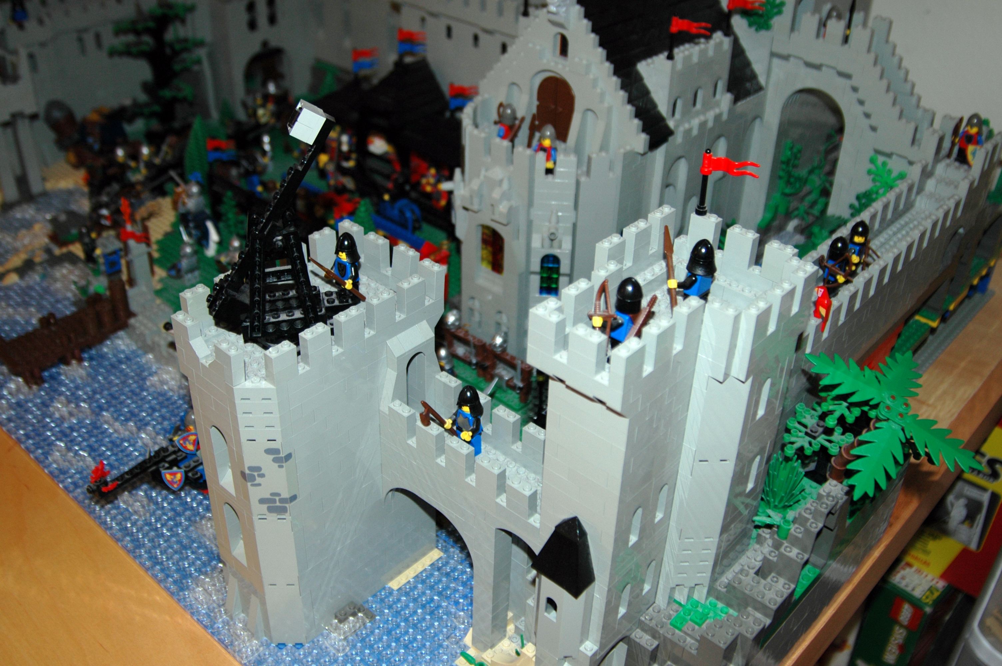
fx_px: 1001
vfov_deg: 36.8
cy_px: 333
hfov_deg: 53.2
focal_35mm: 36
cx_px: 501
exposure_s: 1/60
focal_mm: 24
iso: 200
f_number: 3.5
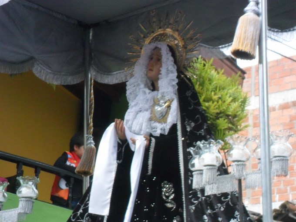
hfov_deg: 16.8
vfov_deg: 12.7
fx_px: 1000
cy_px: 111
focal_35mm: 117
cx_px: 148
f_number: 5.4
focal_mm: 21
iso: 400
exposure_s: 1/20
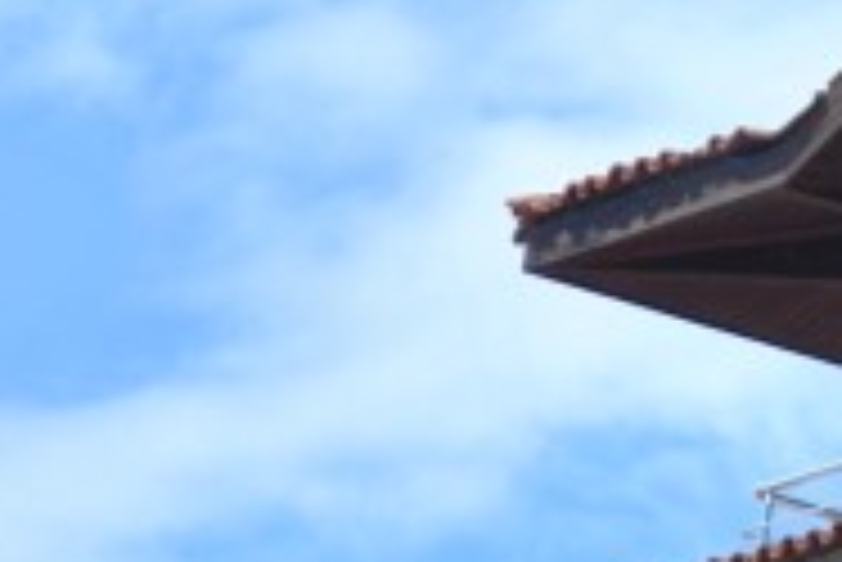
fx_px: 19404
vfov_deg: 1.7
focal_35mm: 829
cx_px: 2254
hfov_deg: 2.5
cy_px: 85
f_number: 5.6
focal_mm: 90
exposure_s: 1/500
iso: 110
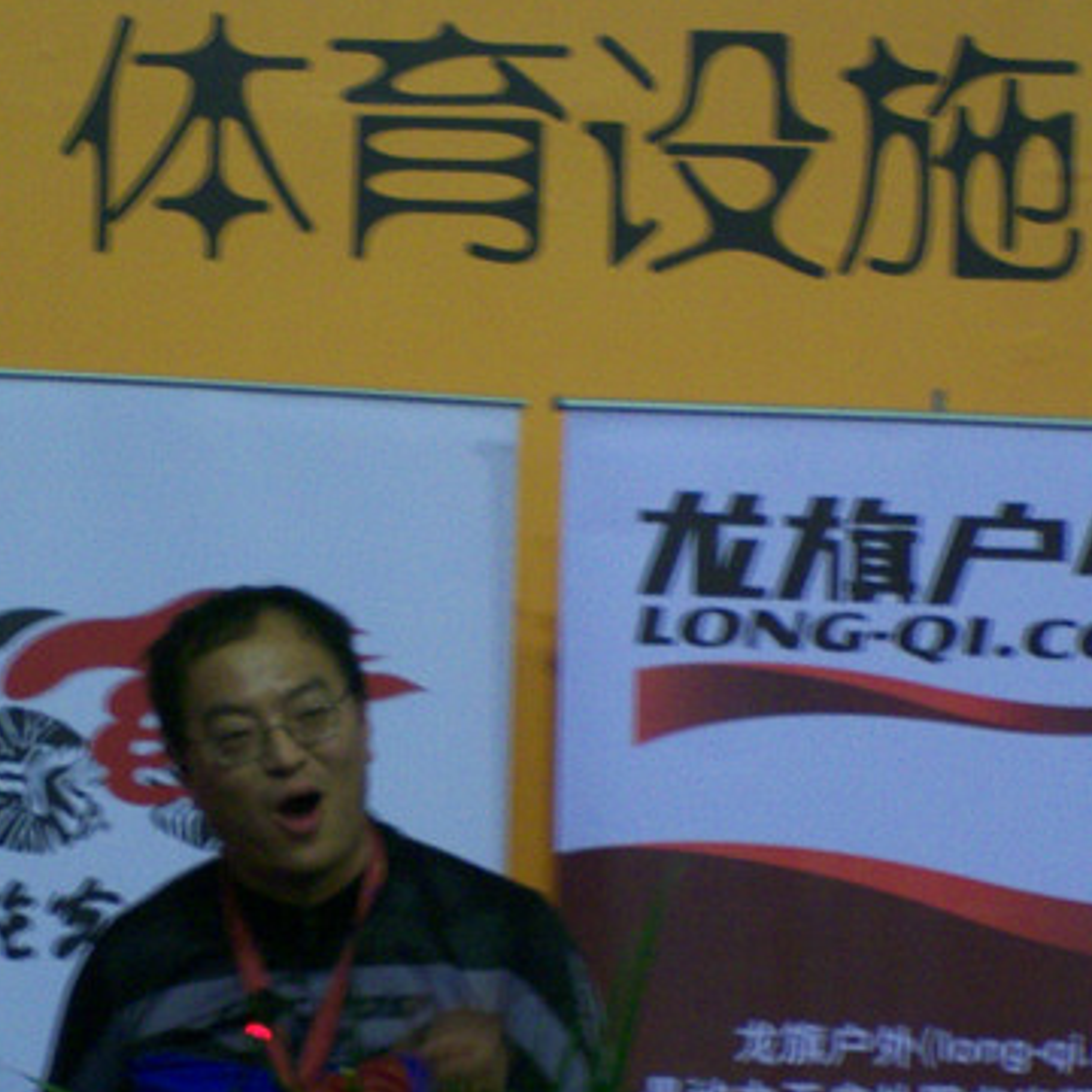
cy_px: 798
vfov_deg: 8.5
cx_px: 291
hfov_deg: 8.5
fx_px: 7352
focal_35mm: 206
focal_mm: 17.4
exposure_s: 1/8
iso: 160
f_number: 4.9
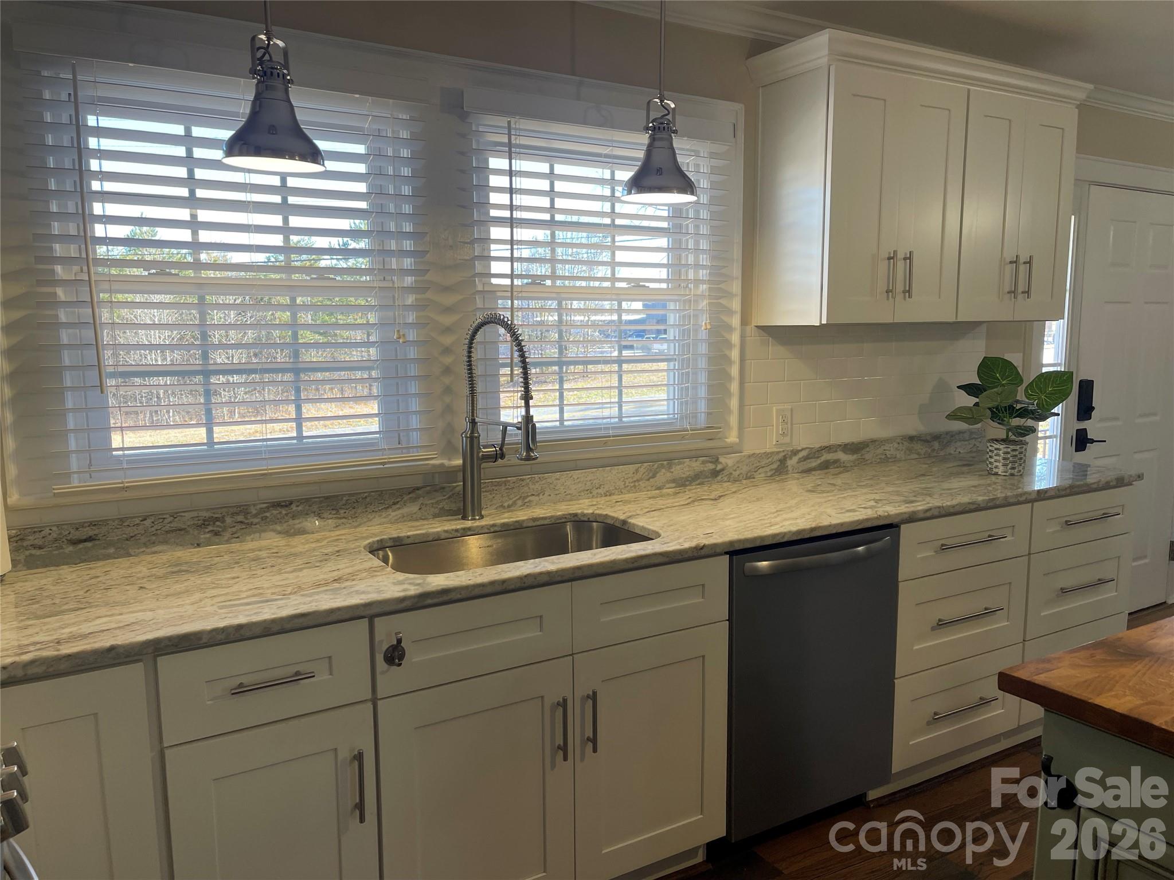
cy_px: 440
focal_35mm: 25
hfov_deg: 69.4
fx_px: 848
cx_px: 587
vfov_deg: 54.9
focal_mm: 5.1
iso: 50
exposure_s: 1/120
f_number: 1.6
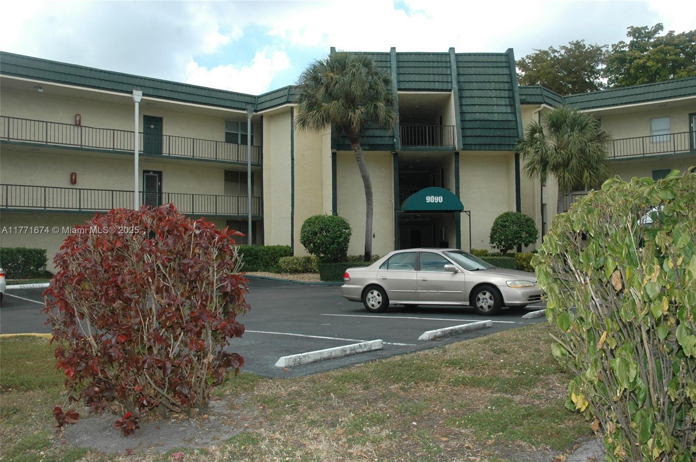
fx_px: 637
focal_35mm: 33
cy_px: 231
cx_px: 348
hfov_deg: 57.3
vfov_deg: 39.9
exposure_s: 1/320
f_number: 9
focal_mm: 22
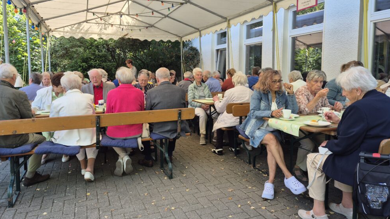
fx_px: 269
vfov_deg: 44.2
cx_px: 192
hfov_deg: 71.9
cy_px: 92
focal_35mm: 26
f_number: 1.8
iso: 32
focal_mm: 5.4
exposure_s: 1/180
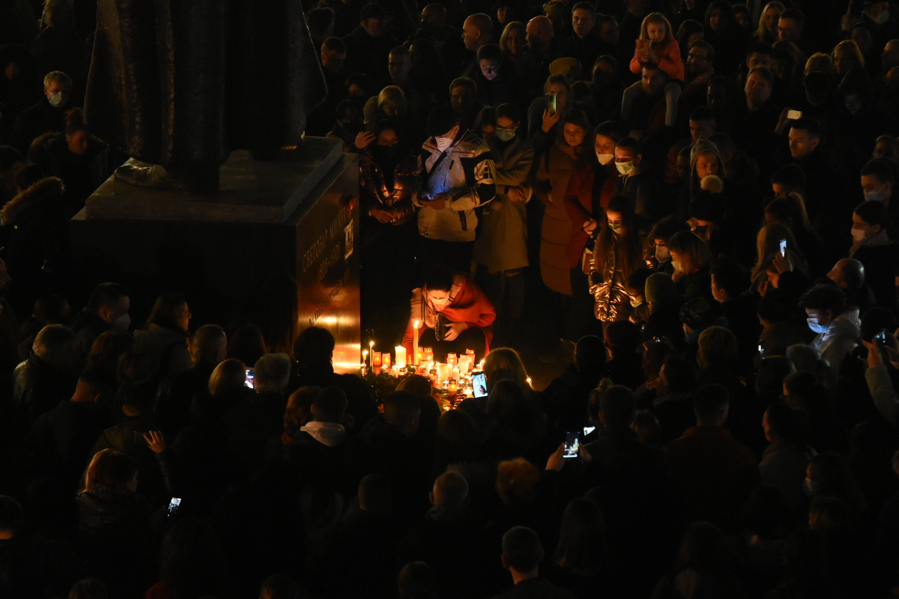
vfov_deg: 6.3
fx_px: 5431
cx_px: 450
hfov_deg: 9.5
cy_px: 300
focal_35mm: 218
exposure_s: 1/40
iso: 4000
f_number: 4
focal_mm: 145
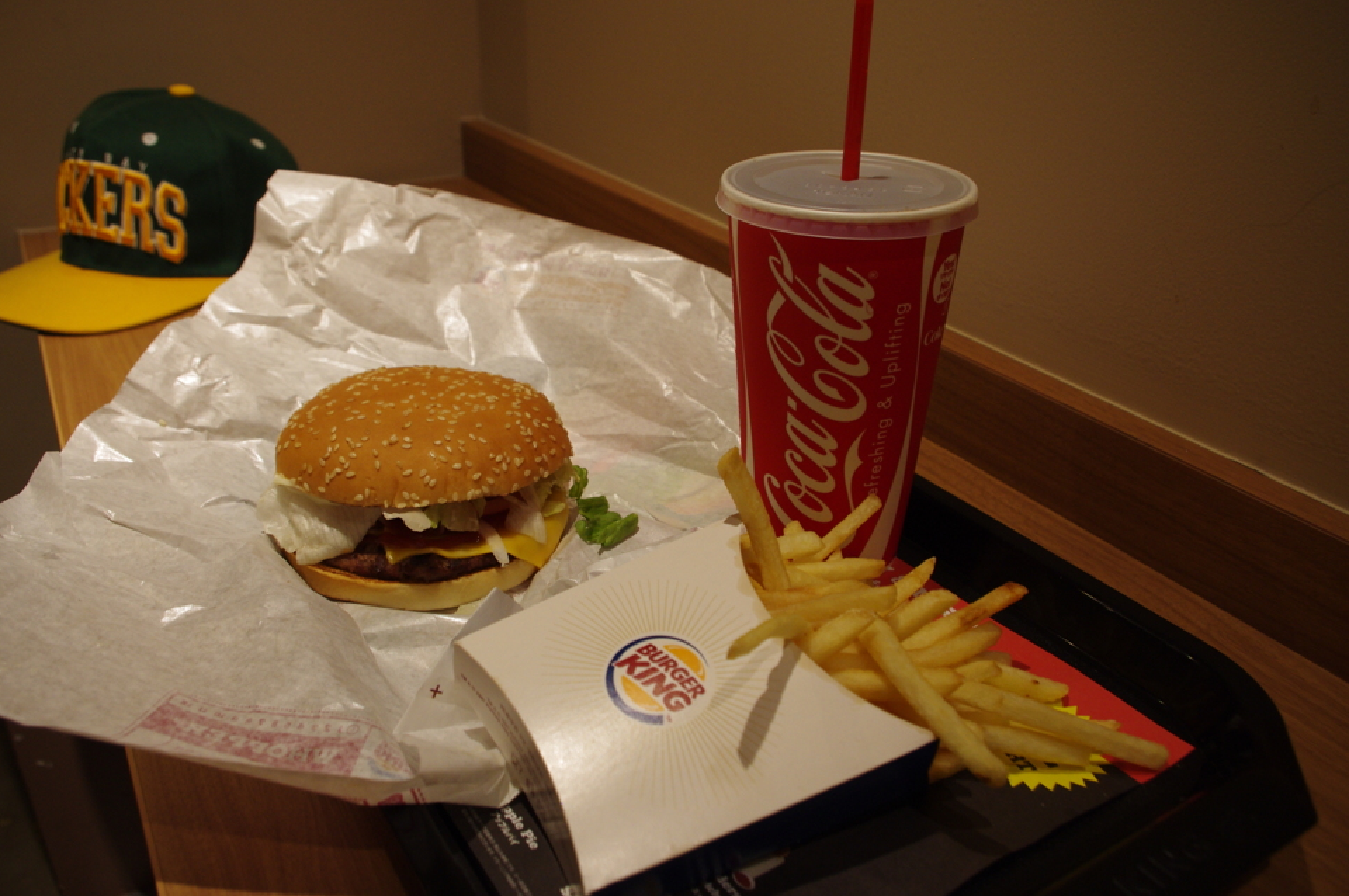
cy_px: 427
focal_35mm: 32
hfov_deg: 58.7
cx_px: 634
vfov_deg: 41.0
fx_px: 1198
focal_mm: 20
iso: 400
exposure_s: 1/50
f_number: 5
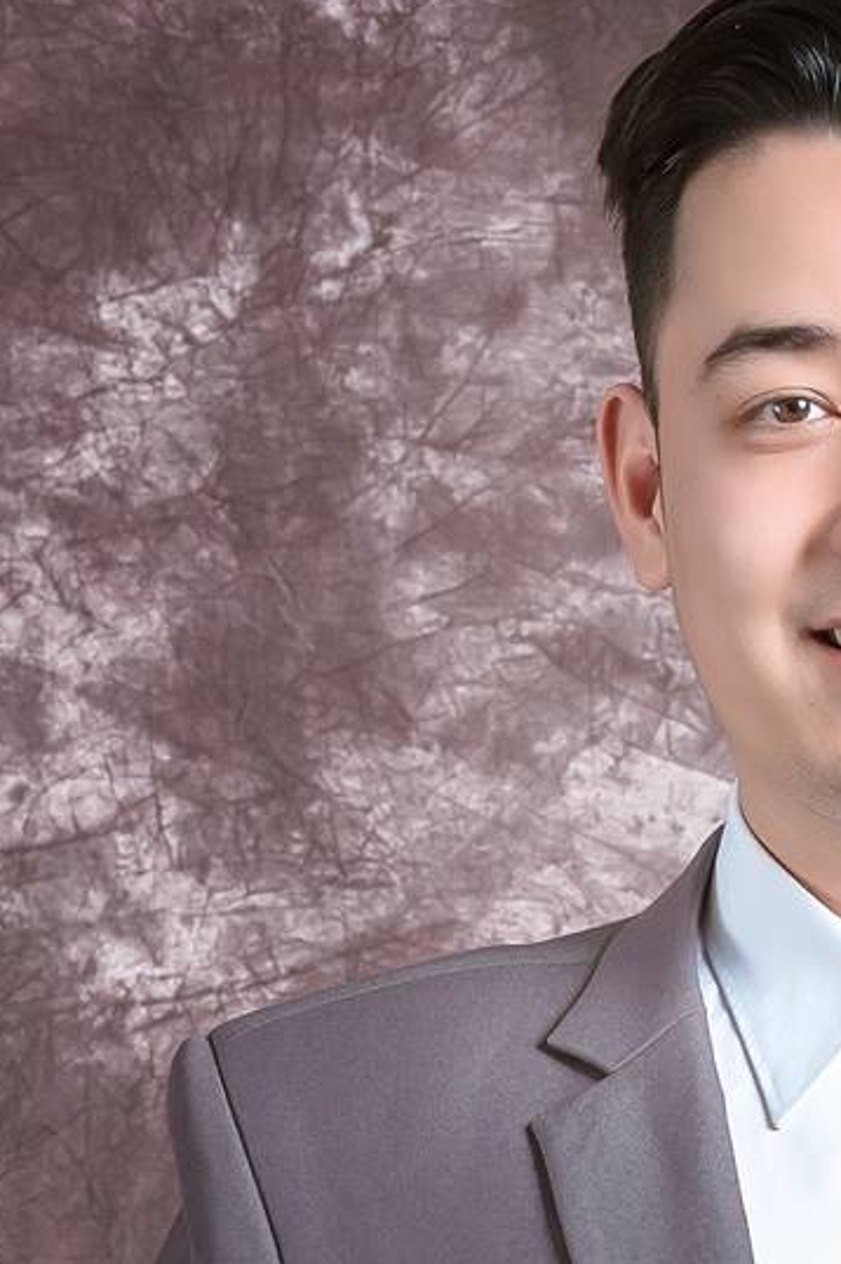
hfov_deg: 4.8
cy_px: 1768
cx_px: 886
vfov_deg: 7.1
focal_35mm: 285
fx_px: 9999
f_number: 10
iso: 100
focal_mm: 85
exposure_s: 1/160
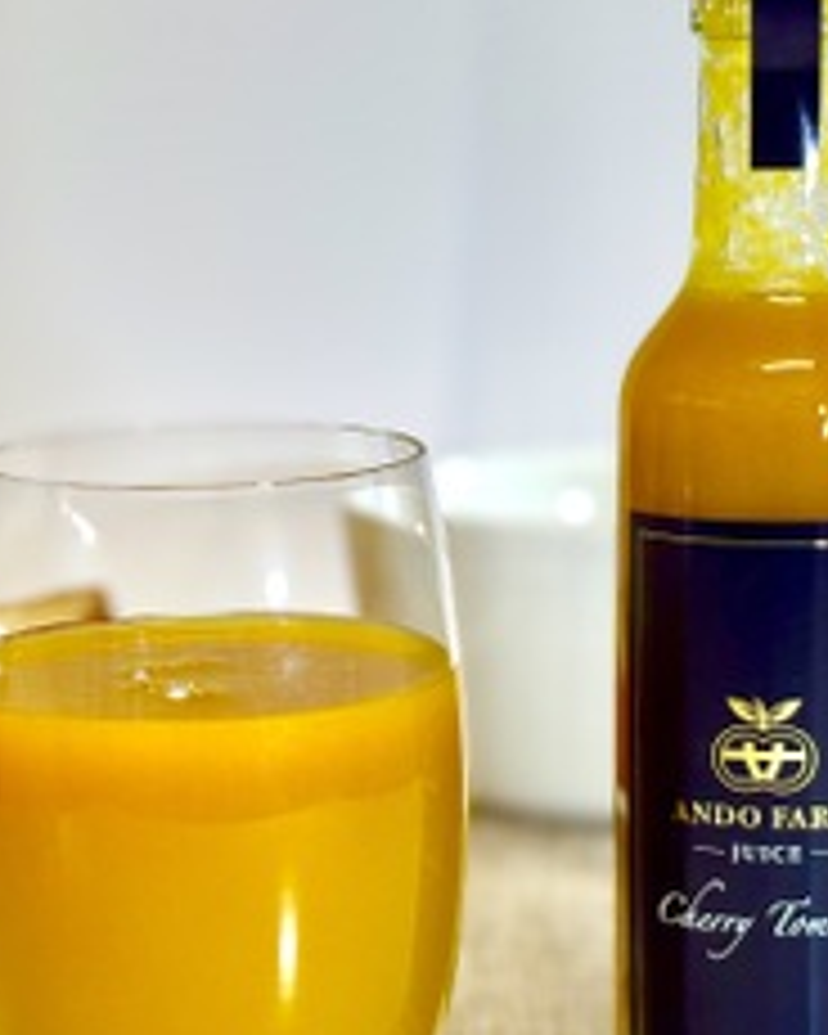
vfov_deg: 18.1
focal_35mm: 106
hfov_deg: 14.5
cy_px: 572
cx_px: 360
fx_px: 3247
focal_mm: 5.96
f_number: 1.6
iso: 64
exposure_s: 1/241
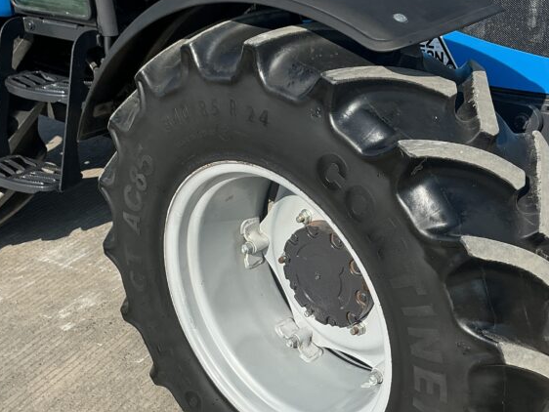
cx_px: 315
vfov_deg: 28.6
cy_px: 226
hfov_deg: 37.4
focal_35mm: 51
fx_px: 809
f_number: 1.8
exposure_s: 1/1377
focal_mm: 3
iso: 25
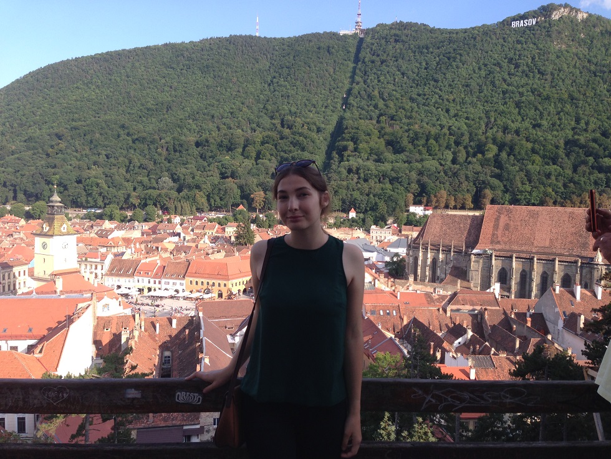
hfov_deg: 55.4
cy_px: 230
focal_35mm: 33
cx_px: 306
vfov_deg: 42.9
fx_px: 582
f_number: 2.4
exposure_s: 1/570
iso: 50
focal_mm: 4.12
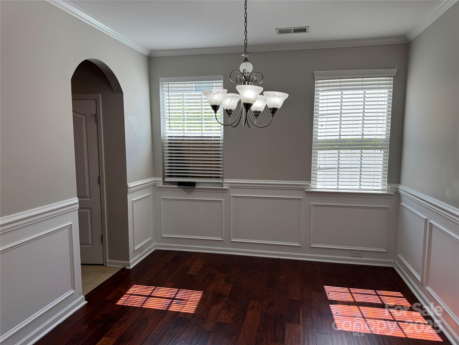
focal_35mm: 24
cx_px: 230
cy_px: 172
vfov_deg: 56.8
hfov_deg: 71.6
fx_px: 318
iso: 80
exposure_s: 1/419
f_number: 1.78
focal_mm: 6.76
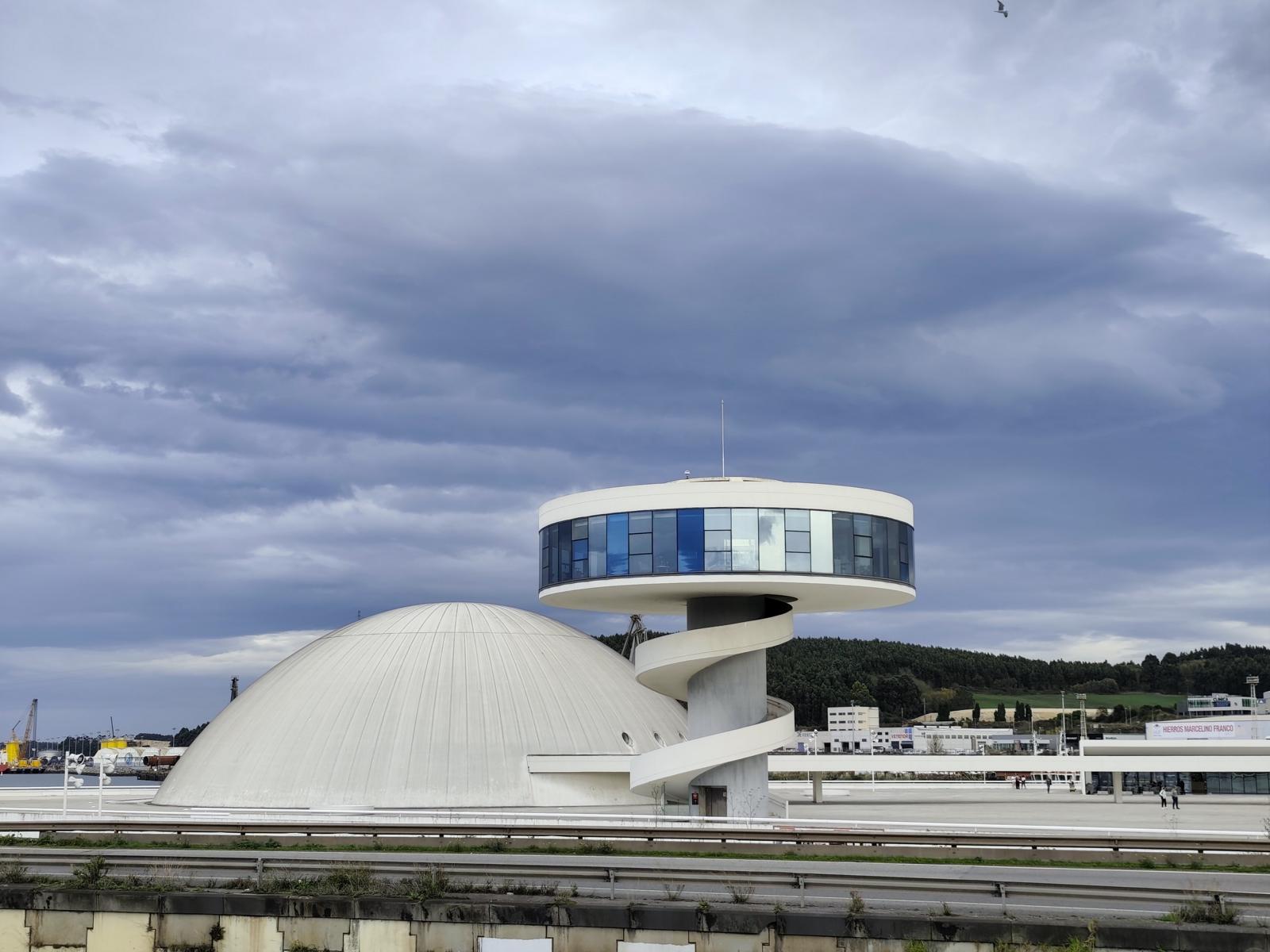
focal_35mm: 46
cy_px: 476
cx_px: 635
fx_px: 1688
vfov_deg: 31.5
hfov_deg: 41.2
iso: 50
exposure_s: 1/429
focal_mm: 6.19
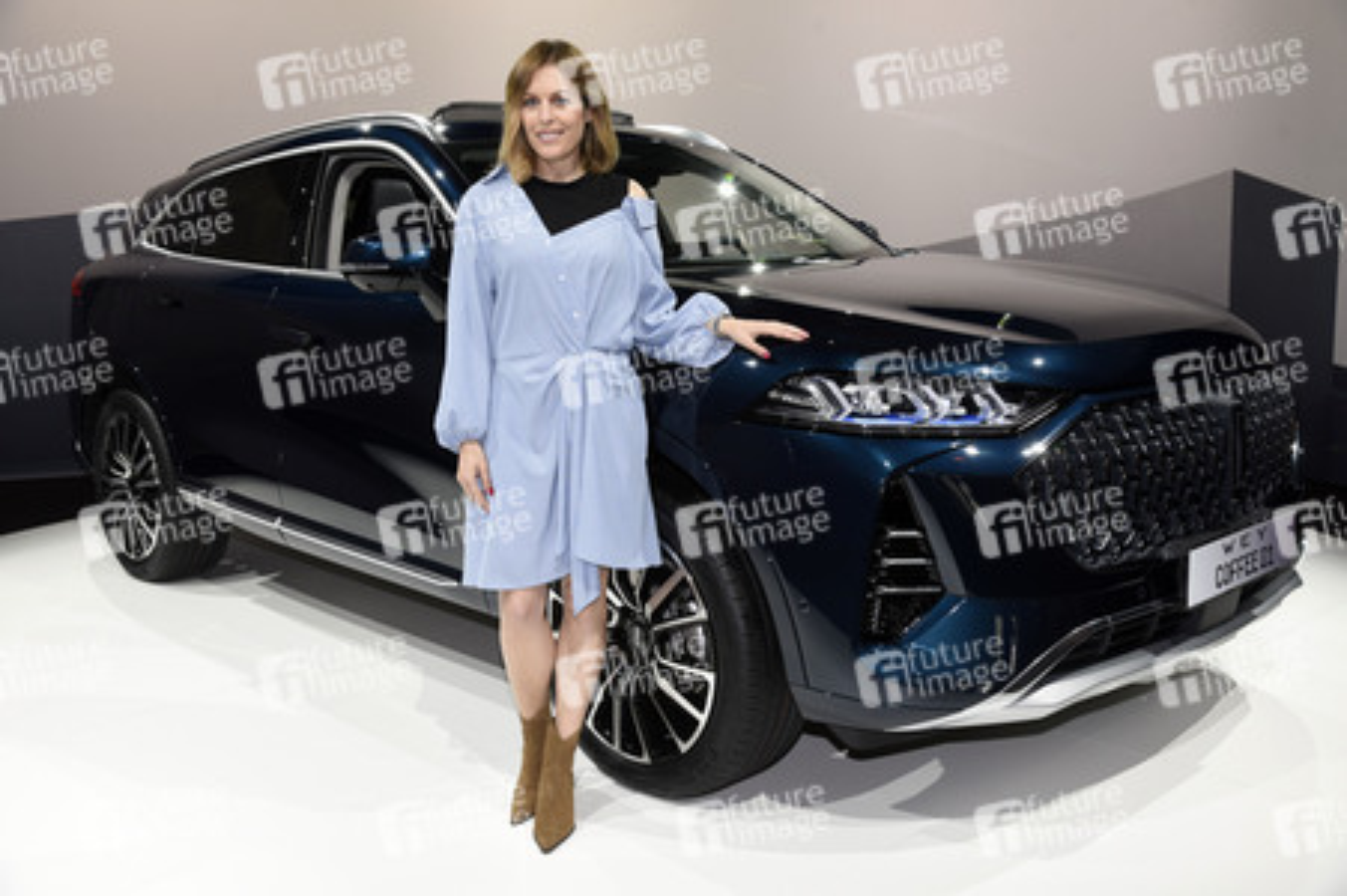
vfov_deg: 37.8
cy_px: 448
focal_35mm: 35
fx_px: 1309
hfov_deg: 54.5
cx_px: 674
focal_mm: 35
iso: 640
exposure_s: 1/100
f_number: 6.3
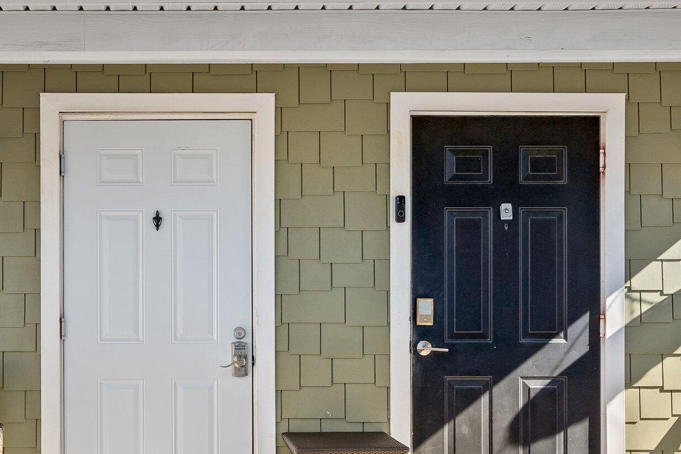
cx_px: 158
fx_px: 1040
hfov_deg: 35.3
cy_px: 285
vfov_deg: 24.5
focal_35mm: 55
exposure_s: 1/60
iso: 100
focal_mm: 22.2
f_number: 10
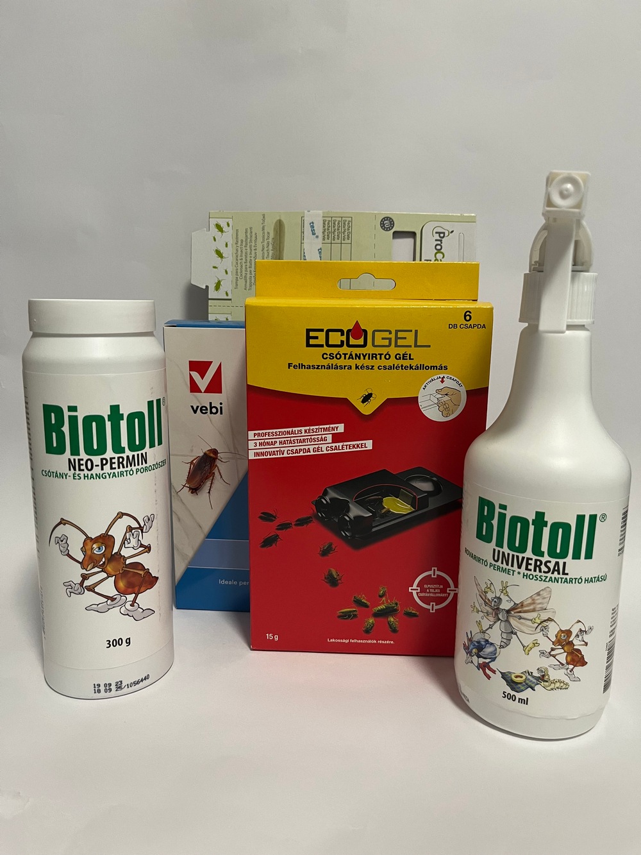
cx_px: 320
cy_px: 428
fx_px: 642
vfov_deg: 67.3
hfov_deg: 53.1
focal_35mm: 26
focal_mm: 5.1
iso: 160
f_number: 1.6
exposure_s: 1/50
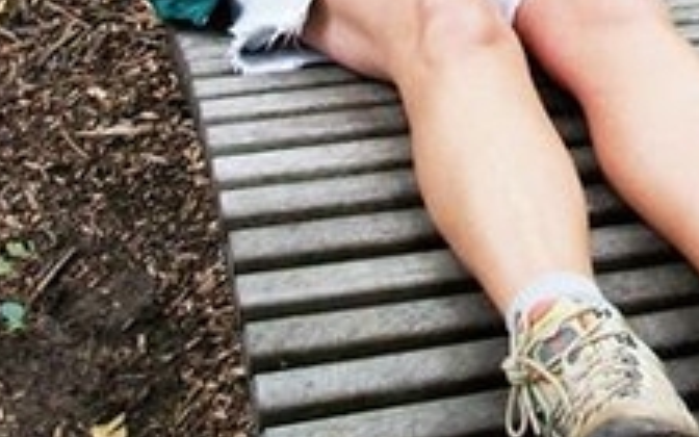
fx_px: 1734
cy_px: -275
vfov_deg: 13.3
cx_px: 609
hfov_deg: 22.3
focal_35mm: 91
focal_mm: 5.7
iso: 97
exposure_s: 1/125
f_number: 2.9
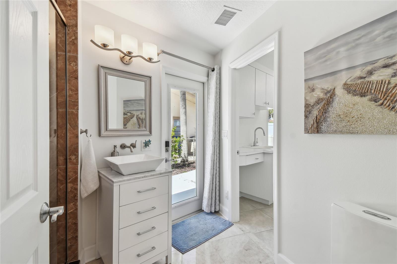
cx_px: 198
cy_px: 132
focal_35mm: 15
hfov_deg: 100.4
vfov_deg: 77.3
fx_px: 165
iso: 100
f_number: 7.1
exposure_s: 1/80
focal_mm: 10
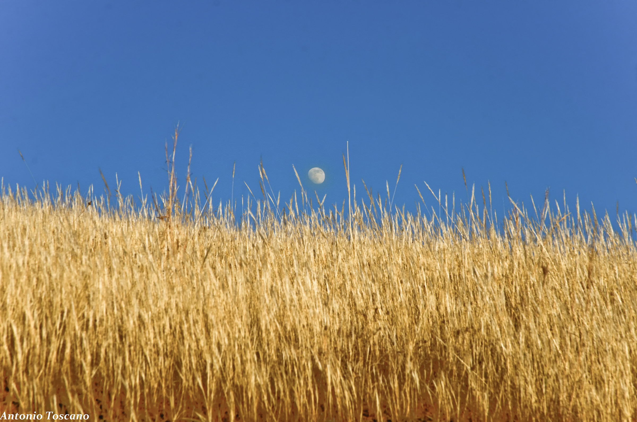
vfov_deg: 13.0
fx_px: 1854
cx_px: 318
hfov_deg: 19.5
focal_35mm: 105
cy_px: 211
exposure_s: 1/400
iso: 200
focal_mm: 70
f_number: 11
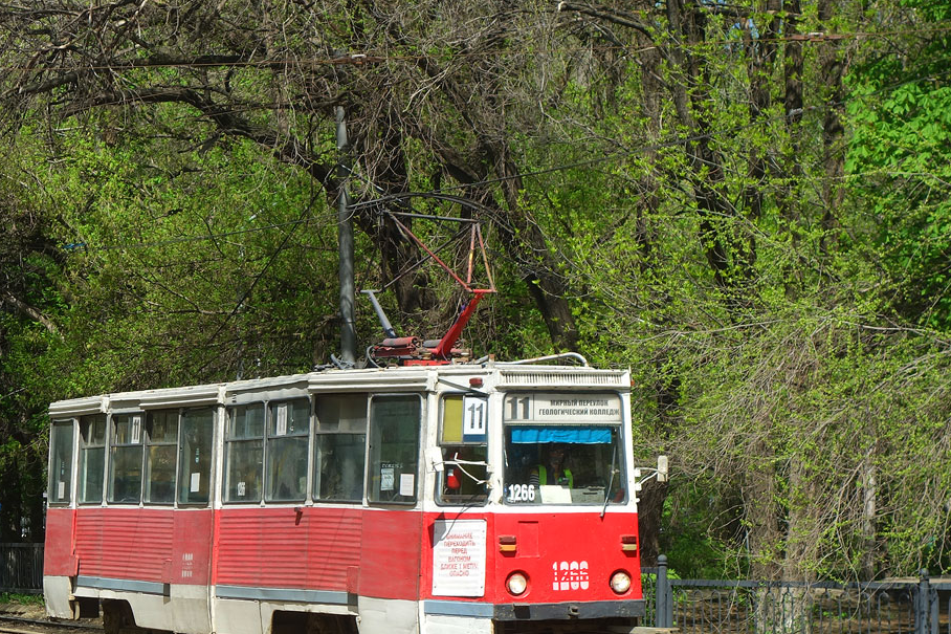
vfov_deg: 11.9
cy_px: 358
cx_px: 371
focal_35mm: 115
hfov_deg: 17.8
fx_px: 3037
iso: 125
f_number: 5
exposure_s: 1/500
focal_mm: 32.17
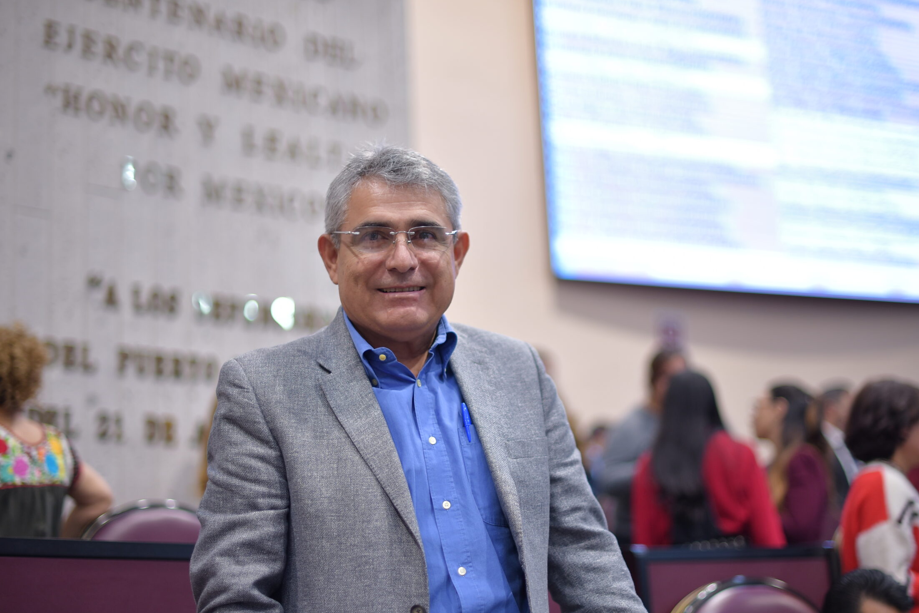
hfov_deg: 34.5
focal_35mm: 58
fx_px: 1481
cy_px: 345
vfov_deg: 23.4
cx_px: 480
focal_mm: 50
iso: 320
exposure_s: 1/125
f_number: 1.4
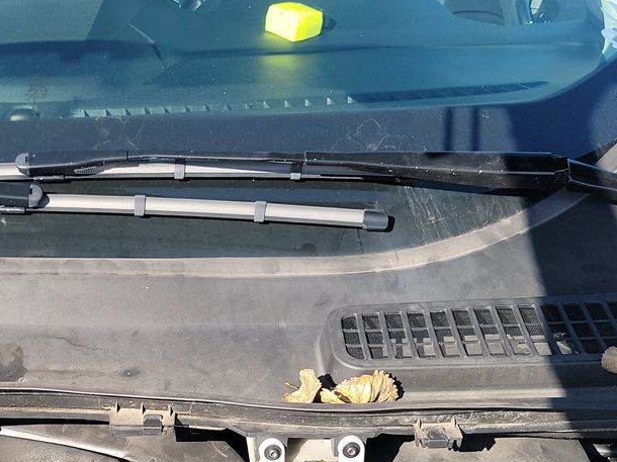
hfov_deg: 29.4
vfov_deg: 22.2
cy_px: 489
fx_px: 1122
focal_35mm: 63
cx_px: 55
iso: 50
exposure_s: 1/255
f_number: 1.8
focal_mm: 6.7
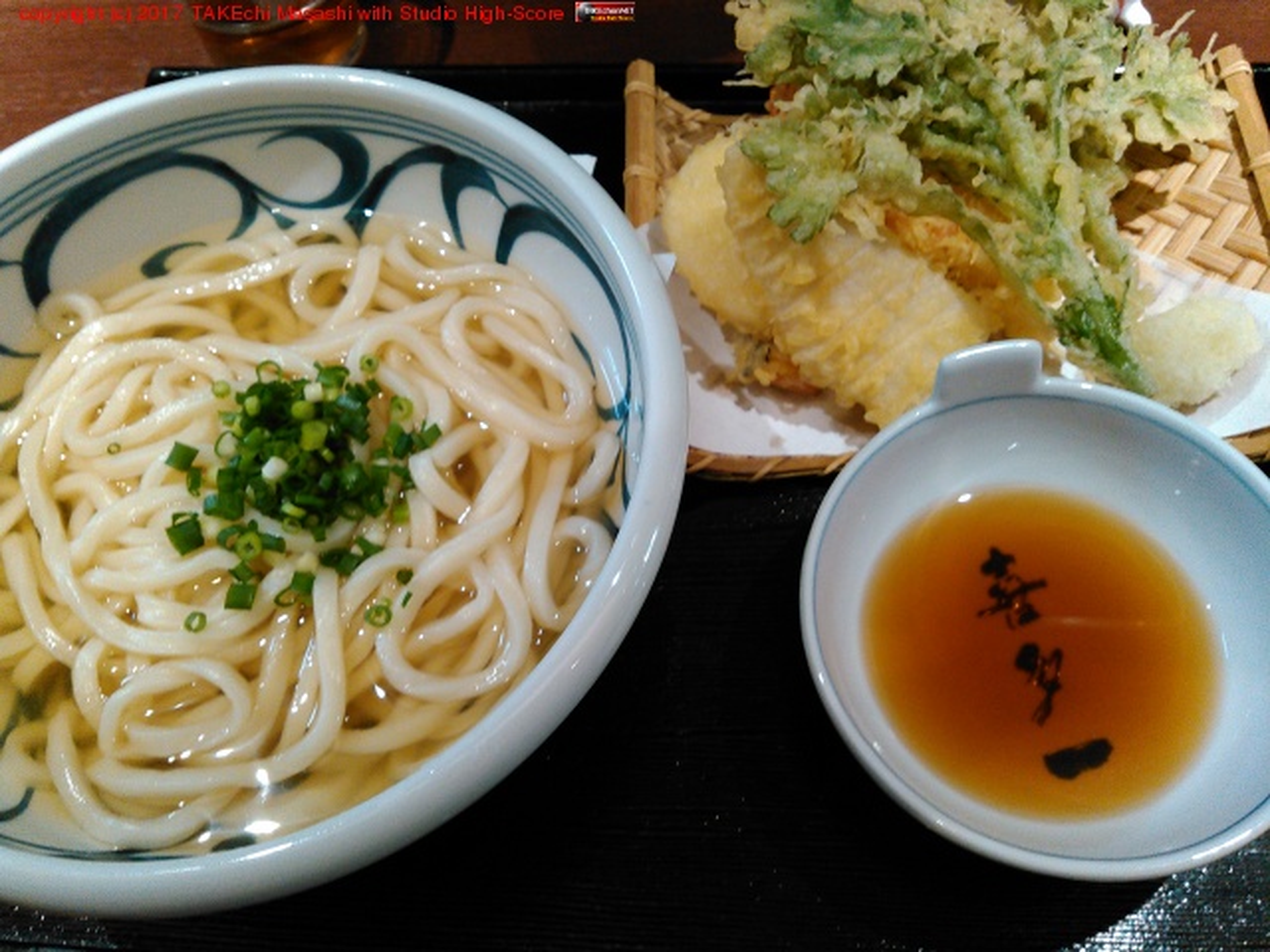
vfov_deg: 46.8
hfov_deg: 60.0
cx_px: 635
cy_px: 476
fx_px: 1101
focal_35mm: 30
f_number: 2.4
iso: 400
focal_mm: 4
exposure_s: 1/15
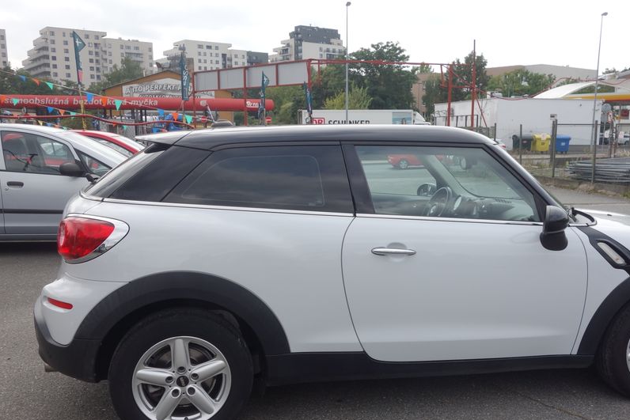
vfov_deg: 36.7
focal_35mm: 36
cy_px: 257
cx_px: 366
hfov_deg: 52.9
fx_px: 630
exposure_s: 1/250
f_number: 5.6
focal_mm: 10.4
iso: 125
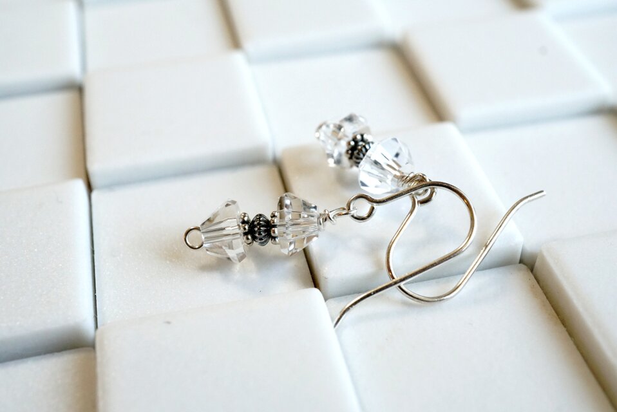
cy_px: 206
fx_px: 772
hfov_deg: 43.6
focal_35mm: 45
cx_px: 308
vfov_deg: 29.9
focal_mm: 30
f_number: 9
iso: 2000
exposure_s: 1/60
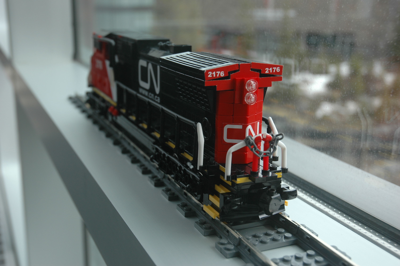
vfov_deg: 26.4
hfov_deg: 38.9
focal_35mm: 51
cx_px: 200
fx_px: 566
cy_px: 133
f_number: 5.6
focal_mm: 34
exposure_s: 1/125
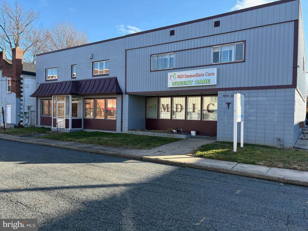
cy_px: 116
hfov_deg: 67.3
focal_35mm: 26
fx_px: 231
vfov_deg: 53.1
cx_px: 154
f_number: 1.6
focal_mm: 5.96
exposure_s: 1/782
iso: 50
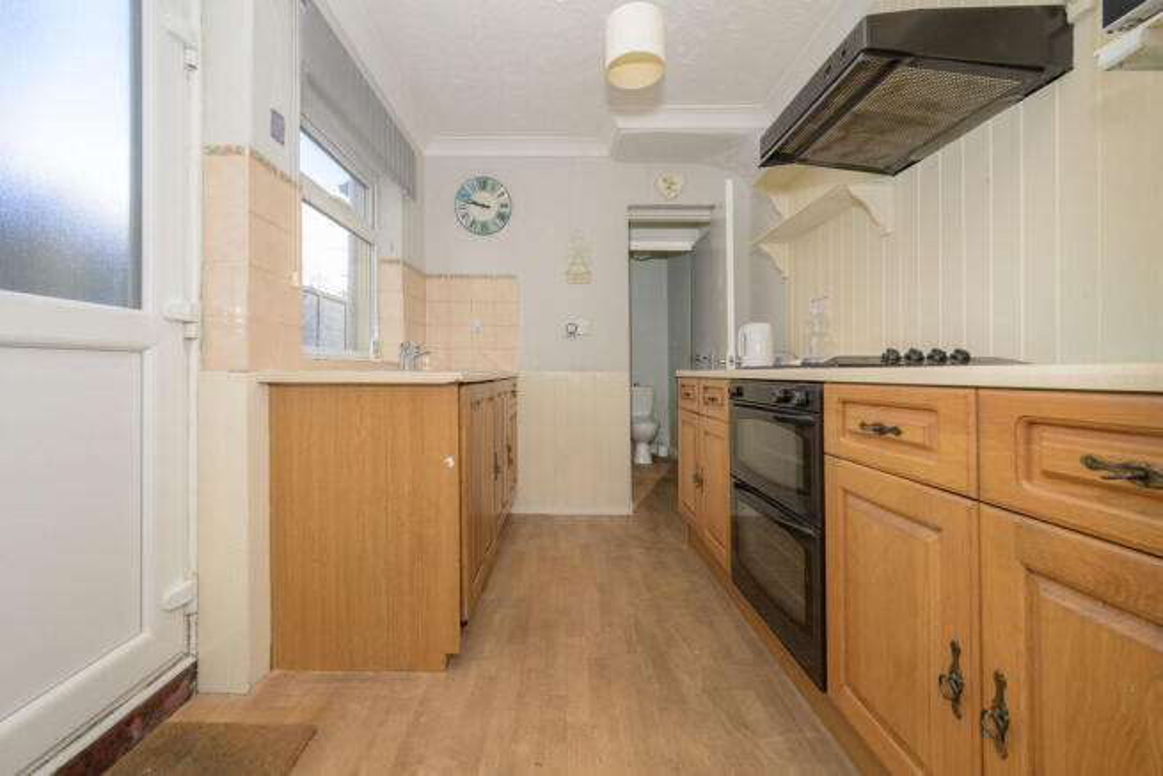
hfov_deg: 104.2
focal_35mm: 14
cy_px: 388
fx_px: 452
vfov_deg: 81.2
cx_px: 582
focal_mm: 14
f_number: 7.1
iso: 500
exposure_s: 1/125
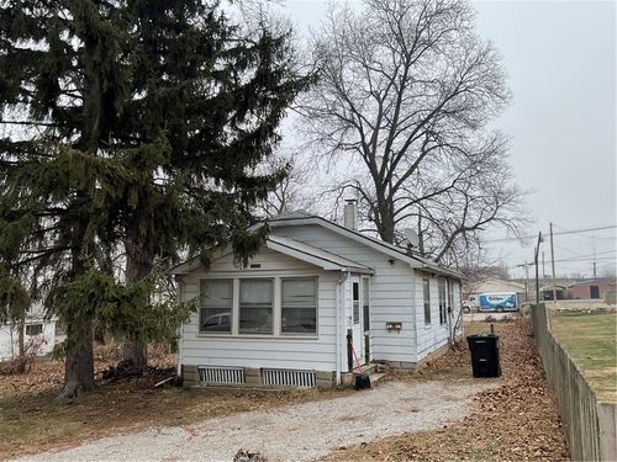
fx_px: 517
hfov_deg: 61.7
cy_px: 231
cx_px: 308
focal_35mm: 29
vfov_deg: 48.2
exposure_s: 1/534
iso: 16
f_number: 1.8
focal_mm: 3
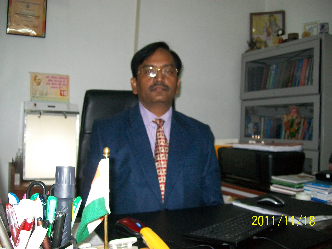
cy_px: 124
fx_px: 326
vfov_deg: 41.8
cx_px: 166
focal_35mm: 34
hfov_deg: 54.0
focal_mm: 6.1
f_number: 2.7
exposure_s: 1/60
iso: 160
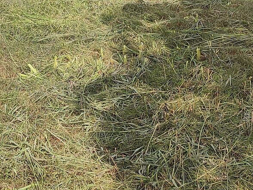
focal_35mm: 102
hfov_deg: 19.0
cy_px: -95
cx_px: 34
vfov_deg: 13.6
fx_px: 745
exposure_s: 1/302
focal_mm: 6.04
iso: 50
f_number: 1.9
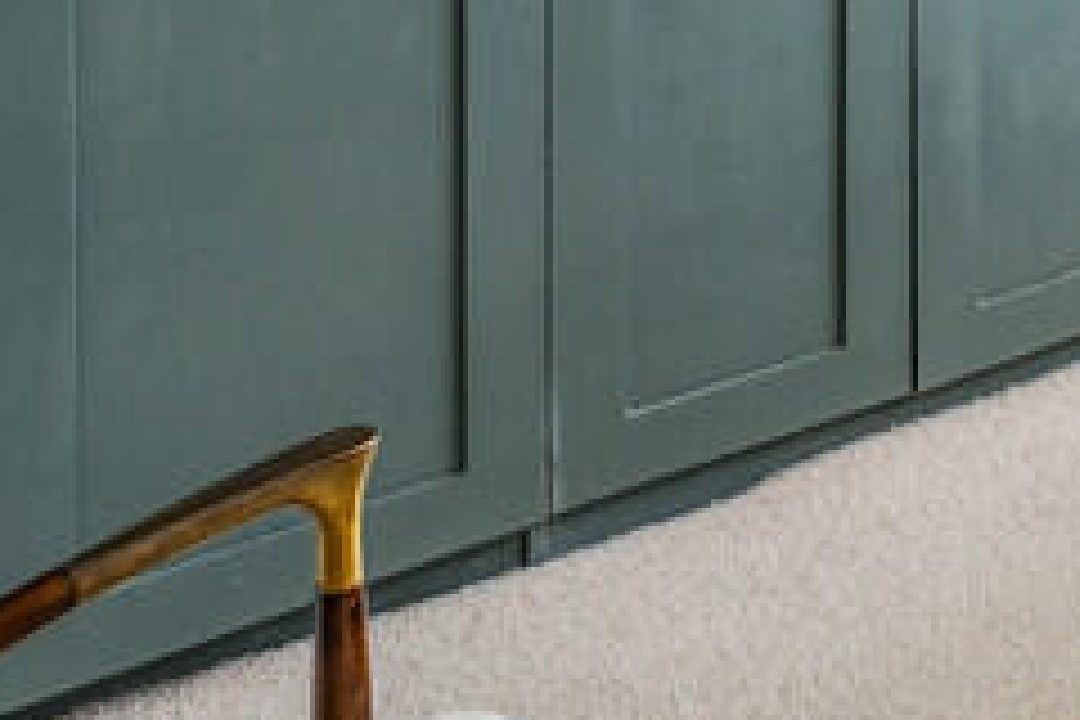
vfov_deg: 16.7
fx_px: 1920
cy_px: -664
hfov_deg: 24.9
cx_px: 1575
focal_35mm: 64
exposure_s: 1/60
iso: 640
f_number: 8
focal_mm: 10
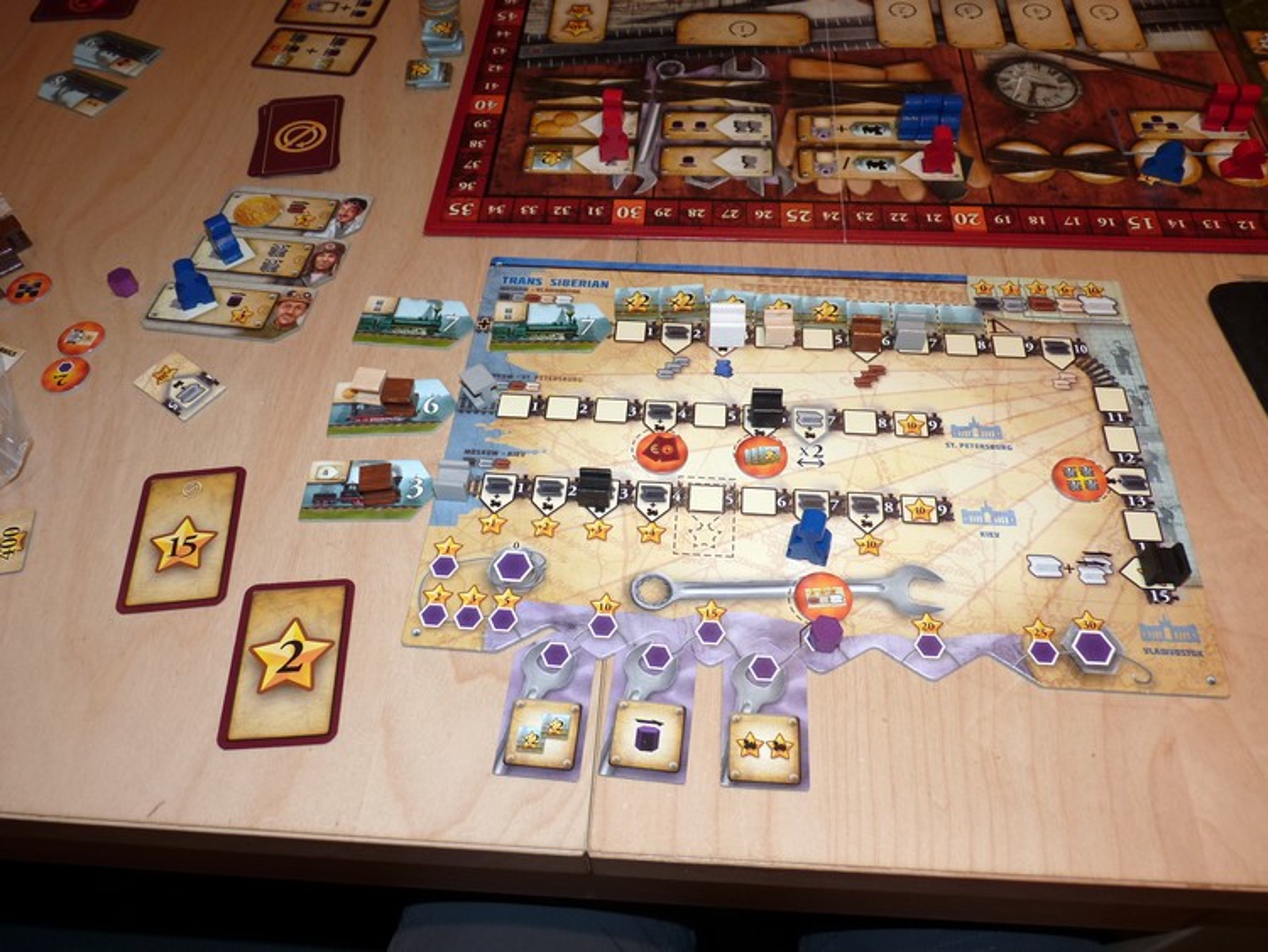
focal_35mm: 27
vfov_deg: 51.4
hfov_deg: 65.3
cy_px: 476
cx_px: 634
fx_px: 989
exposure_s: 1/30
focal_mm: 4.8
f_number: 2.8
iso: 100
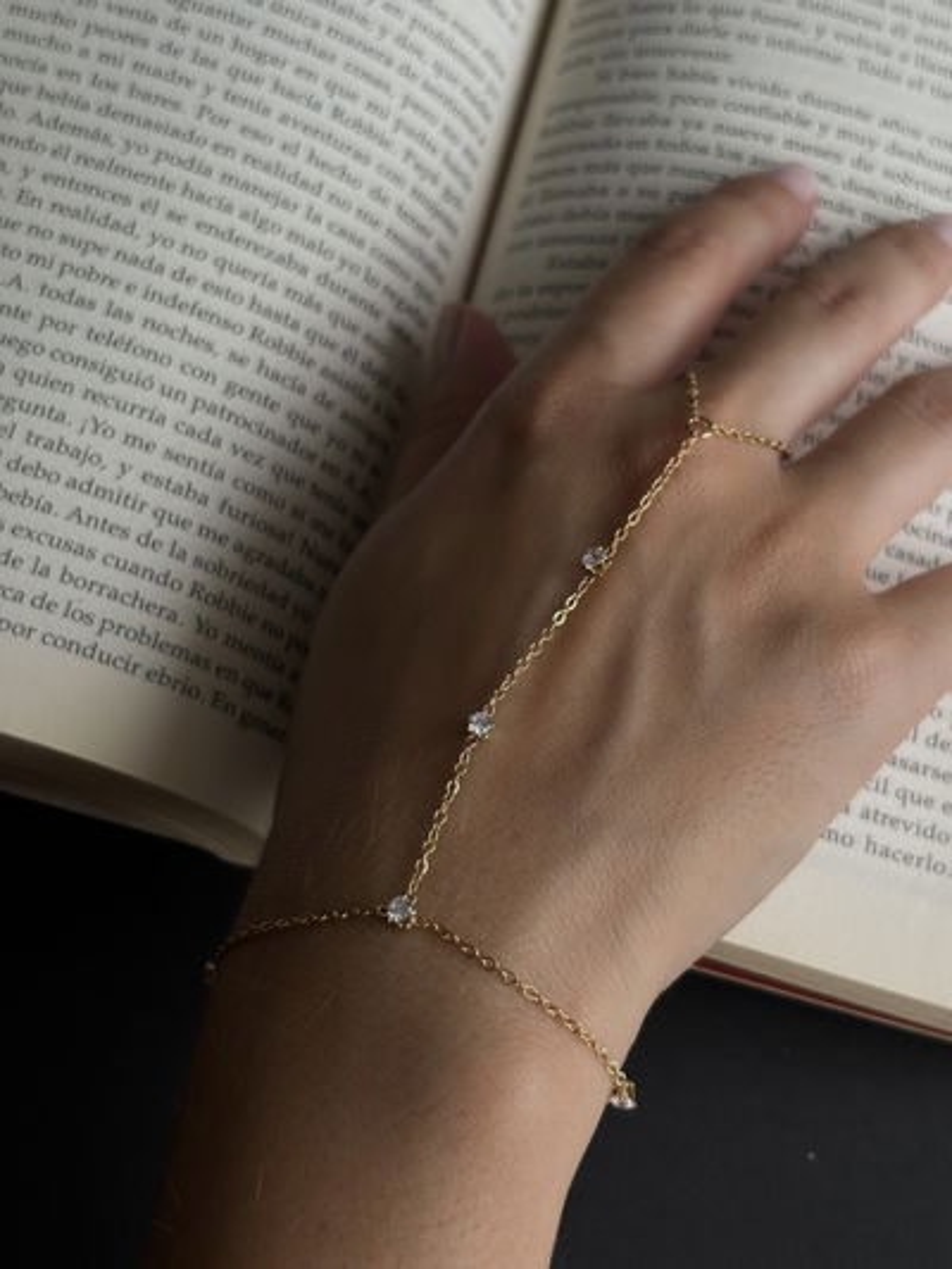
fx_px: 1906
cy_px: 634
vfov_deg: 36.8
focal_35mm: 52
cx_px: 476
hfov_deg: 28.0
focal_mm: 5.96
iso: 32
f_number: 1.6
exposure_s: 1/161
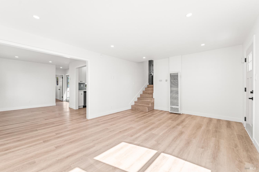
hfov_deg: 104.3
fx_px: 101
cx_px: 130
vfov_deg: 81.2
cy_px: 86
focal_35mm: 14
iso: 200
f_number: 7.1
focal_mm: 14
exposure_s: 1/15
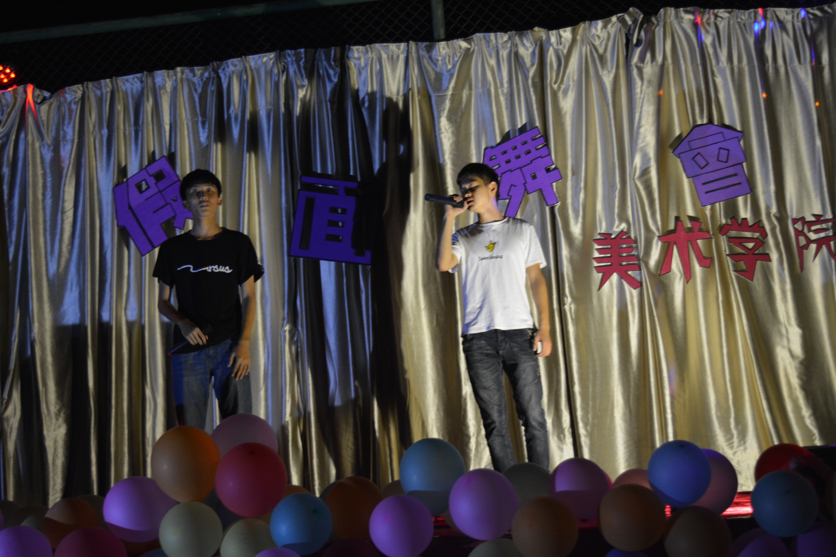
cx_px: 418
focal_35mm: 48
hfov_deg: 41.1
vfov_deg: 28.1
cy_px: 278
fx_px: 1115
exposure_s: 1/30
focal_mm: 32
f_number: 4.5
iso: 1100
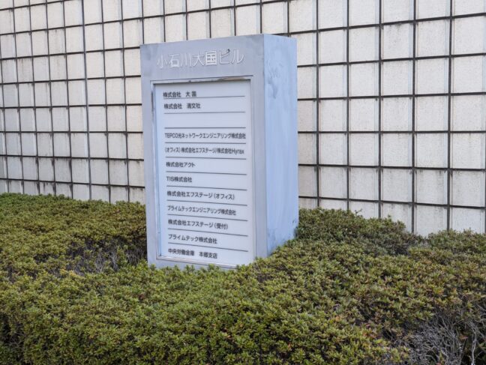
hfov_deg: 37.5
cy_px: 182
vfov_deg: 28.6
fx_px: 717
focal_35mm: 51
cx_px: 243
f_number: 1.89
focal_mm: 5.43
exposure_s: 1/100
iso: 73
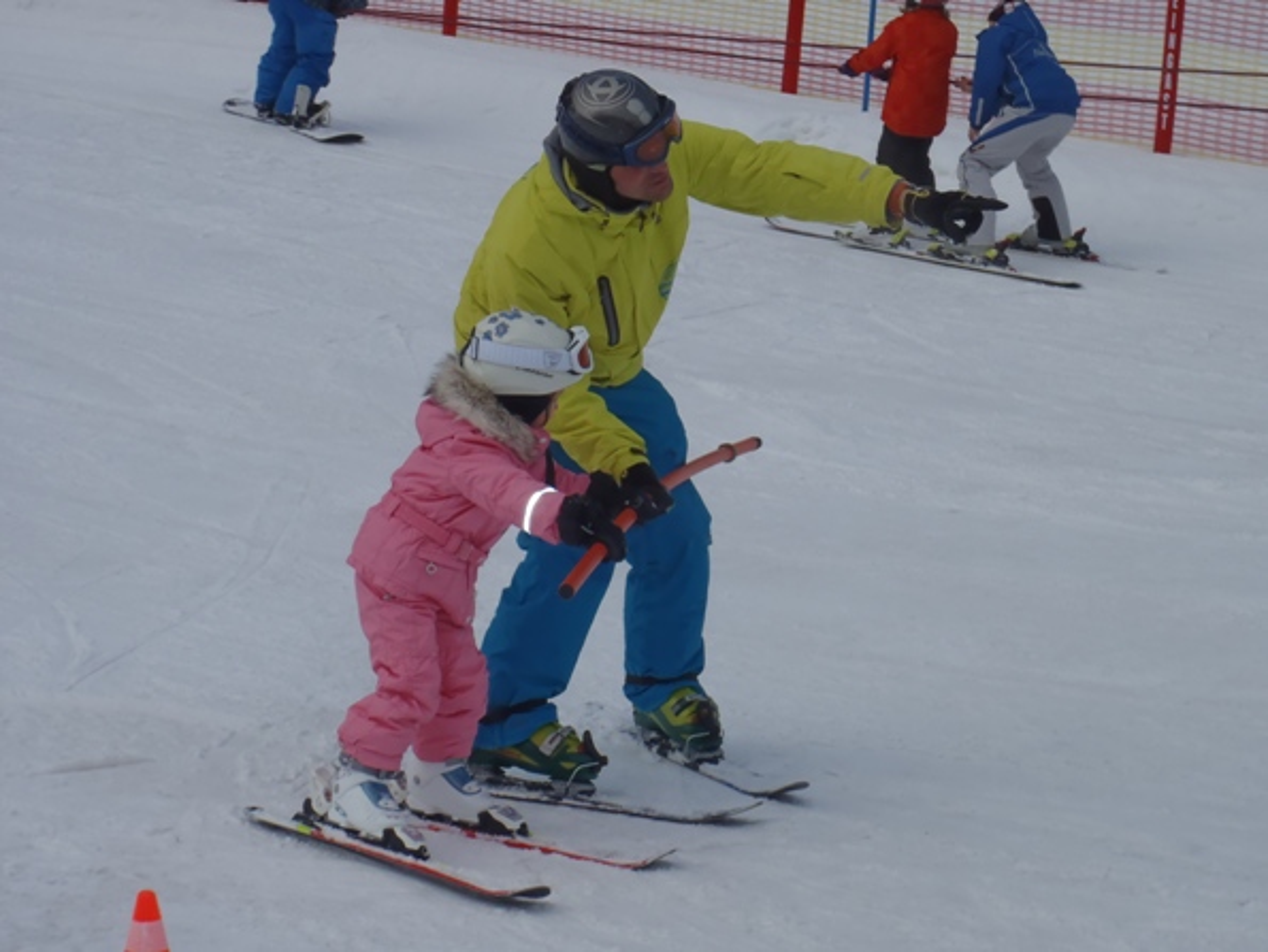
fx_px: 3739
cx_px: 634
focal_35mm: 102
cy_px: 476
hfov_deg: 19.2
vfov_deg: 14.5
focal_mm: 18.2
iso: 80
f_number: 5.1
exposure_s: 1/500
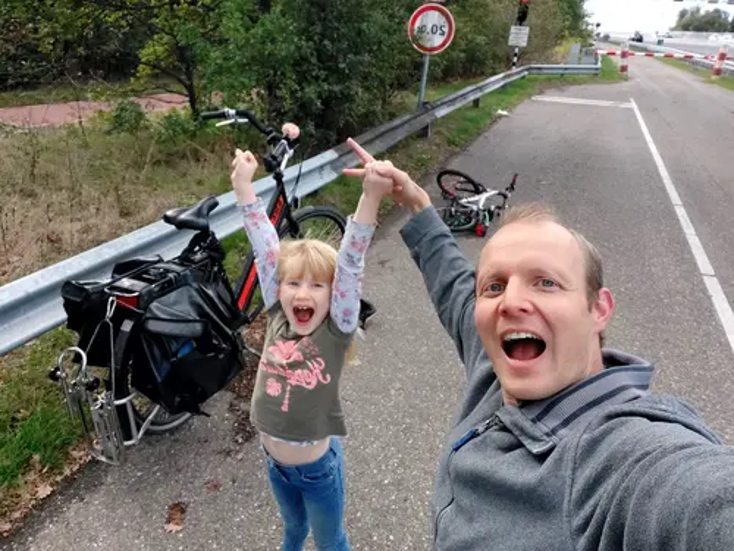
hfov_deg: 69.4
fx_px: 530
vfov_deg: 54.9
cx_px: 367
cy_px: 276
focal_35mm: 25
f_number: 2.2
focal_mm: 3.75
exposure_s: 1/221
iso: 40
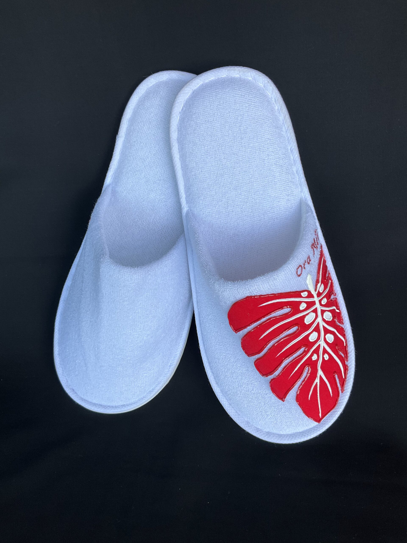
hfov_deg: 48.2
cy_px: 272
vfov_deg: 61.7
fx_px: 455
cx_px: 204
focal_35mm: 29
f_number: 1.8
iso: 25
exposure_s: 1/122
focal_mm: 3
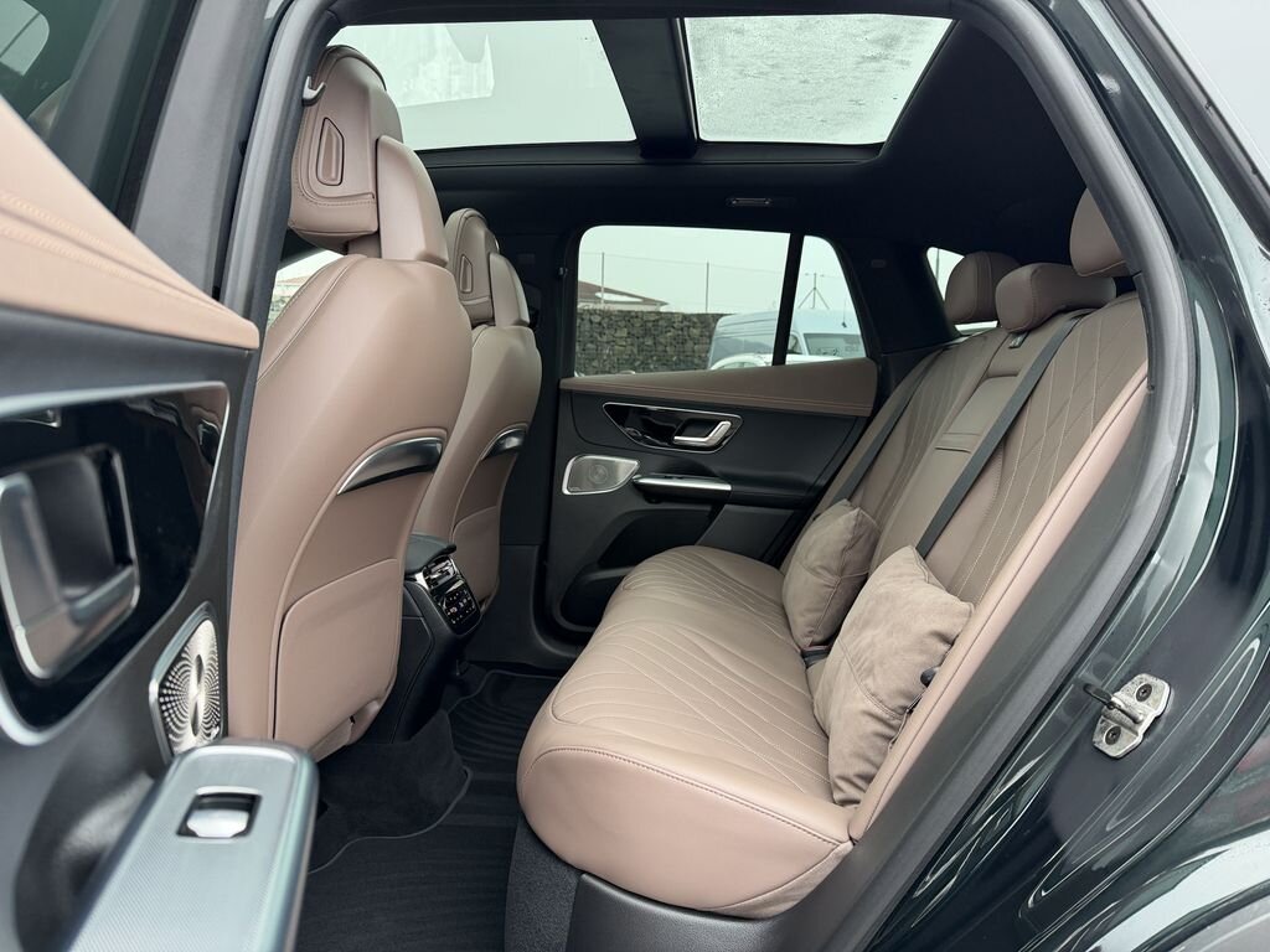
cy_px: 476
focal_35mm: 24
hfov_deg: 71.6
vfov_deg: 56.8
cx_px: 635
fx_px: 881
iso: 160
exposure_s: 1/121
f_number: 1.78
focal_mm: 6.76
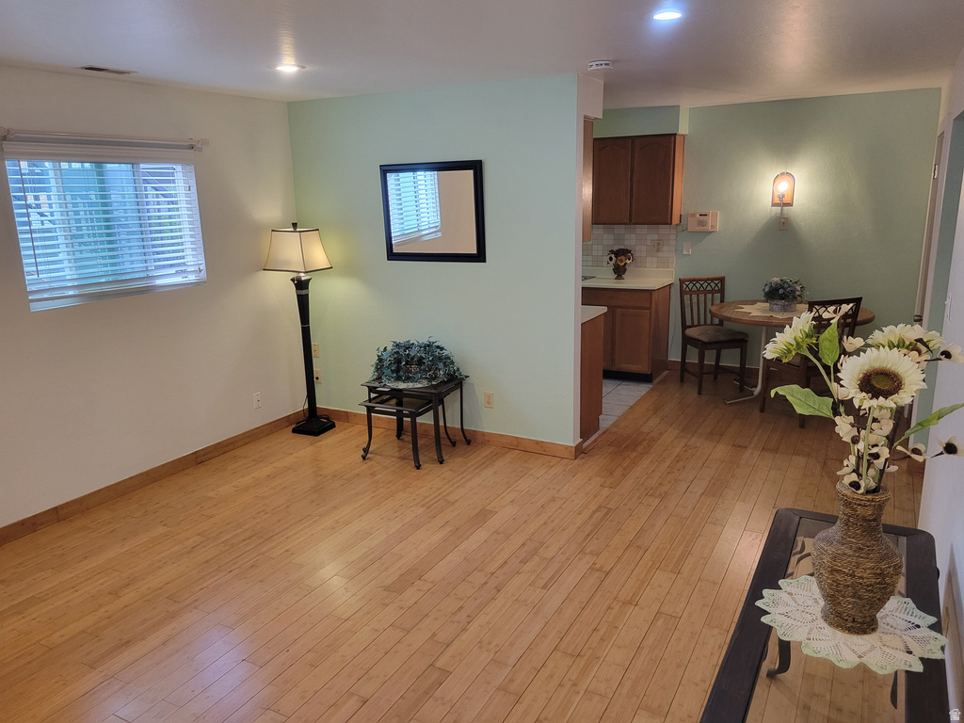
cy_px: 362
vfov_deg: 53.1
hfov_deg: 67.3
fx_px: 724
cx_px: 482
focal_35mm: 26
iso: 250
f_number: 1.8
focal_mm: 5.4
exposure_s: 1/120
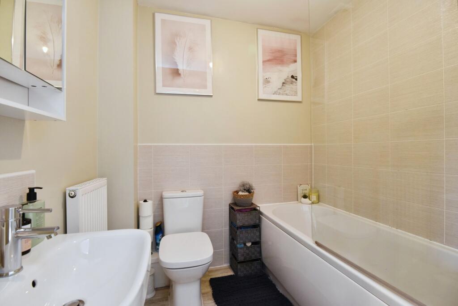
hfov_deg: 96.7
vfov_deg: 73.8
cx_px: 229
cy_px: 153
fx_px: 204
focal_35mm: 16
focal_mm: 16
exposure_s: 1/25
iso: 500
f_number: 6.3
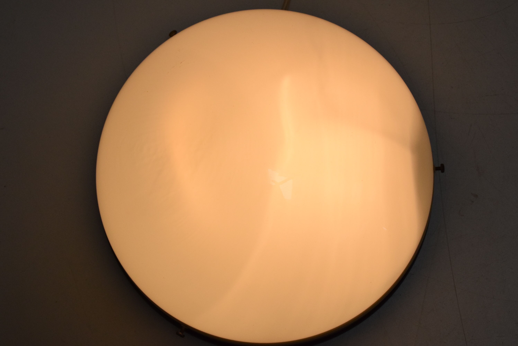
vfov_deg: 18.2
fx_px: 1080
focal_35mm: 75
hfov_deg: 27.0
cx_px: 259
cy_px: 173
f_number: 13
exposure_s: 1/640
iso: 1600
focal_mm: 50
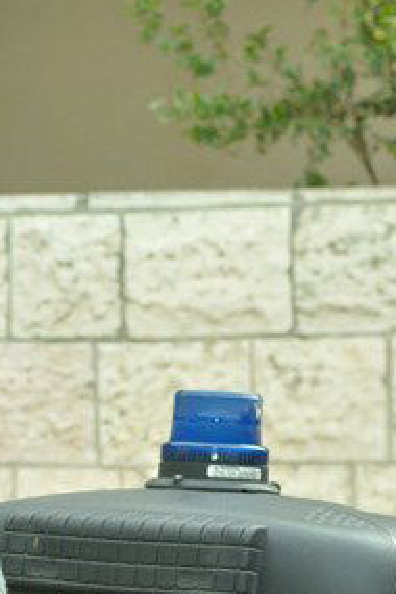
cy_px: 547
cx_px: -367
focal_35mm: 219
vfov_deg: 9.4
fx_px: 3613
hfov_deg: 6.1
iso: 500
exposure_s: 1/200
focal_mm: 52
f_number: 5.6
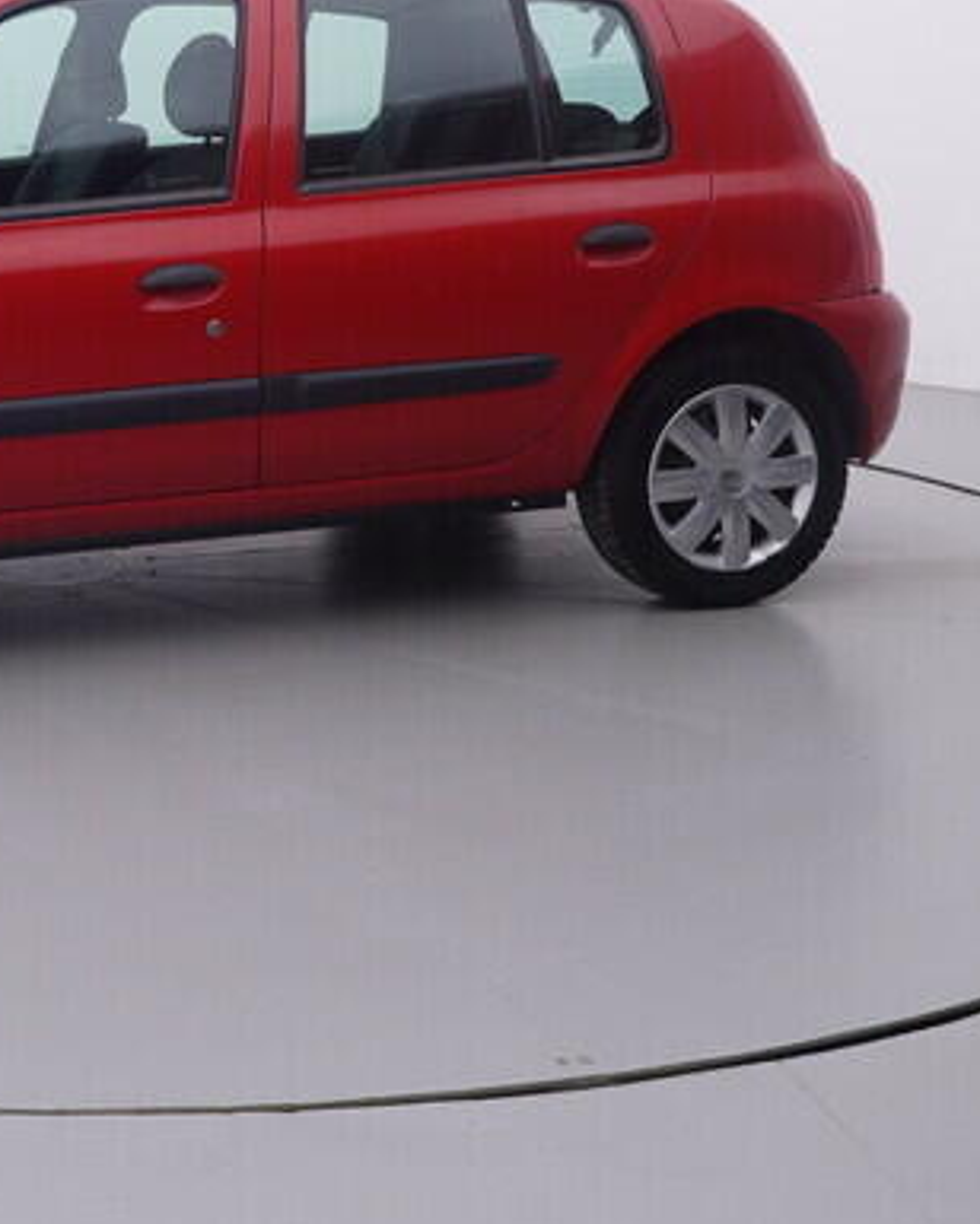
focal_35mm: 56
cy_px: 296
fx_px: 2039
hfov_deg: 25.1
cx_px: -99
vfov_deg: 32.7
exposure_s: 1/80
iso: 200
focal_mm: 15
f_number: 5
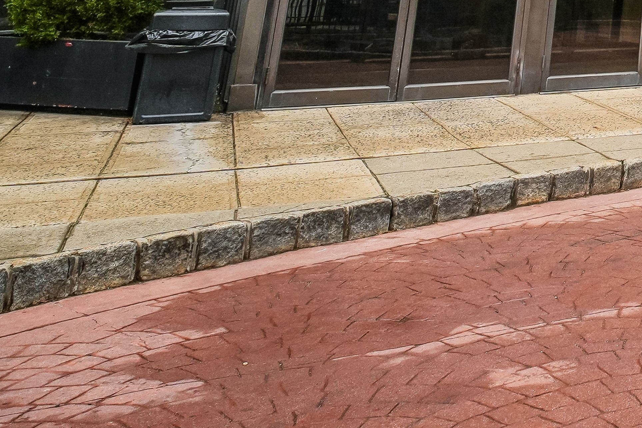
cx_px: 961
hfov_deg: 27.3
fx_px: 910
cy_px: -340
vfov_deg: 19.7
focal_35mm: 51
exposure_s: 1/160
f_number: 8
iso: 320
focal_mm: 14
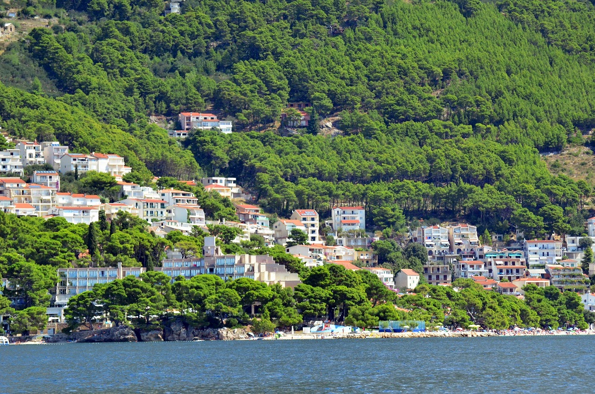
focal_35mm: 183
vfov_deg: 7.5
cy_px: 197
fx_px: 3018
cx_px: 298
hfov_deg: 11.3
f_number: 5.6
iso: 2000
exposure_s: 1/8000
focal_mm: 122
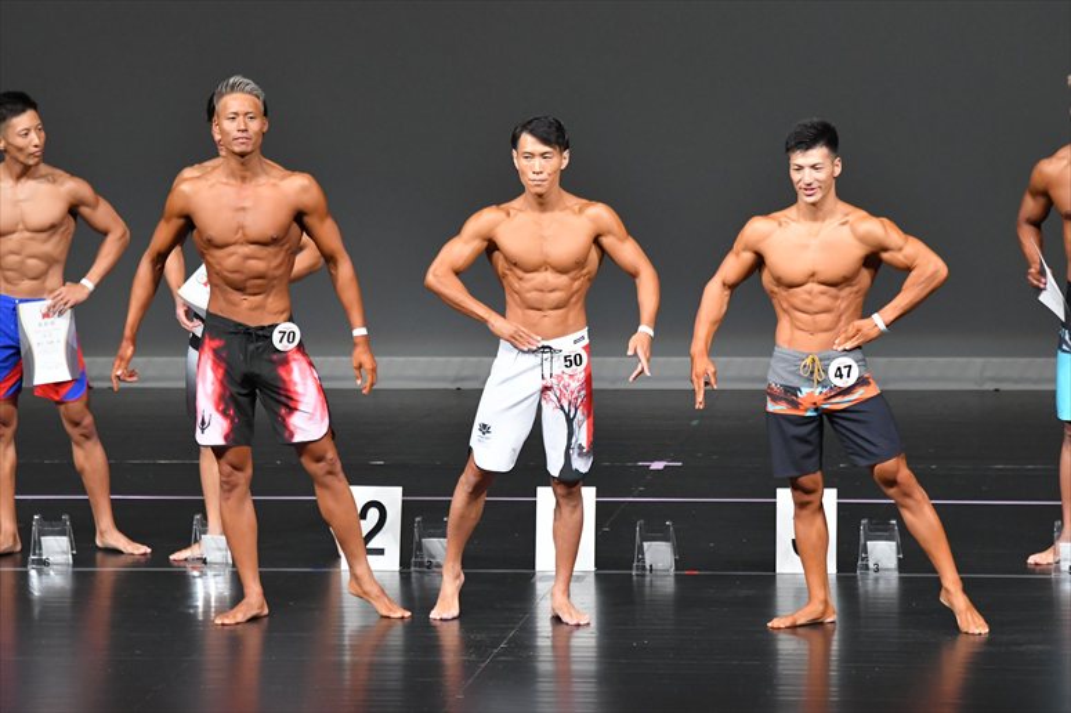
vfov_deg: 5.1
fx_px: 8029
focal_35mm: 270
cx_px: 536
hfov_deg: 7.6
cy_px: 356
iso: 4000
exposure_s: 1/400
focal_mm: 180
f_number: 5.6
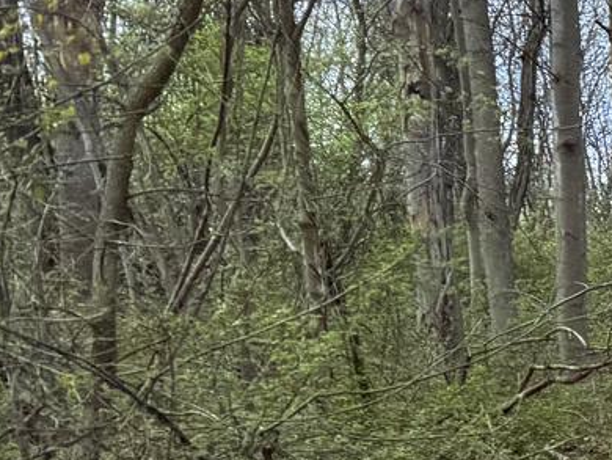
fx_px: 2229
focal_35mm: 126
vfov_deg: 11.6
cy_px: 542
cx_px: 1550
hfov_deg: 12.0
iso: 80
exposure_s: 1/756
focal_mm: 6.86
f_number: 1.78
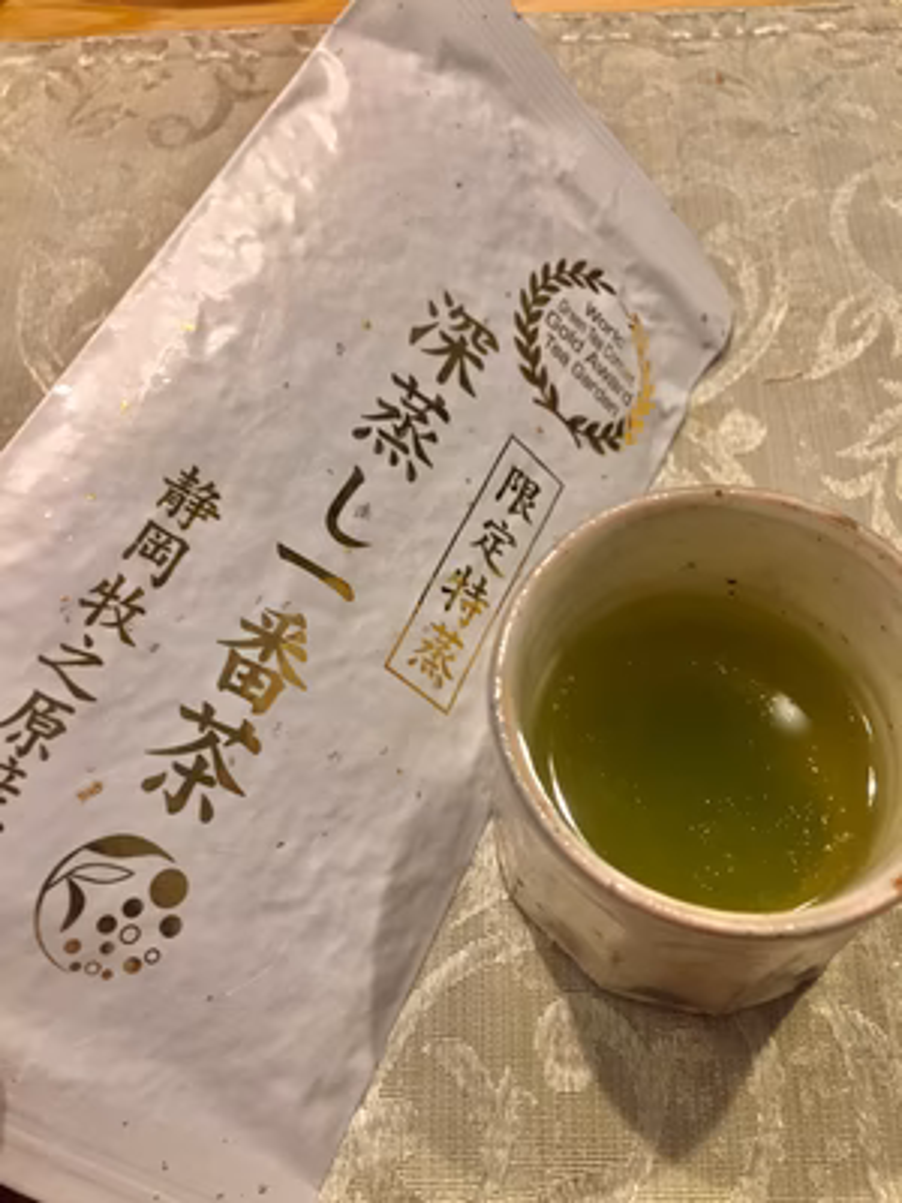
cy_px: 602
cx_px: 451
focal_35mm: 29
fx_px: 1008
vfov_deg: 61.7
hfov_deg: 48.2
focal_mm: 4.15
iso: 64
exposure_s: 1/30
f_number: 2.2
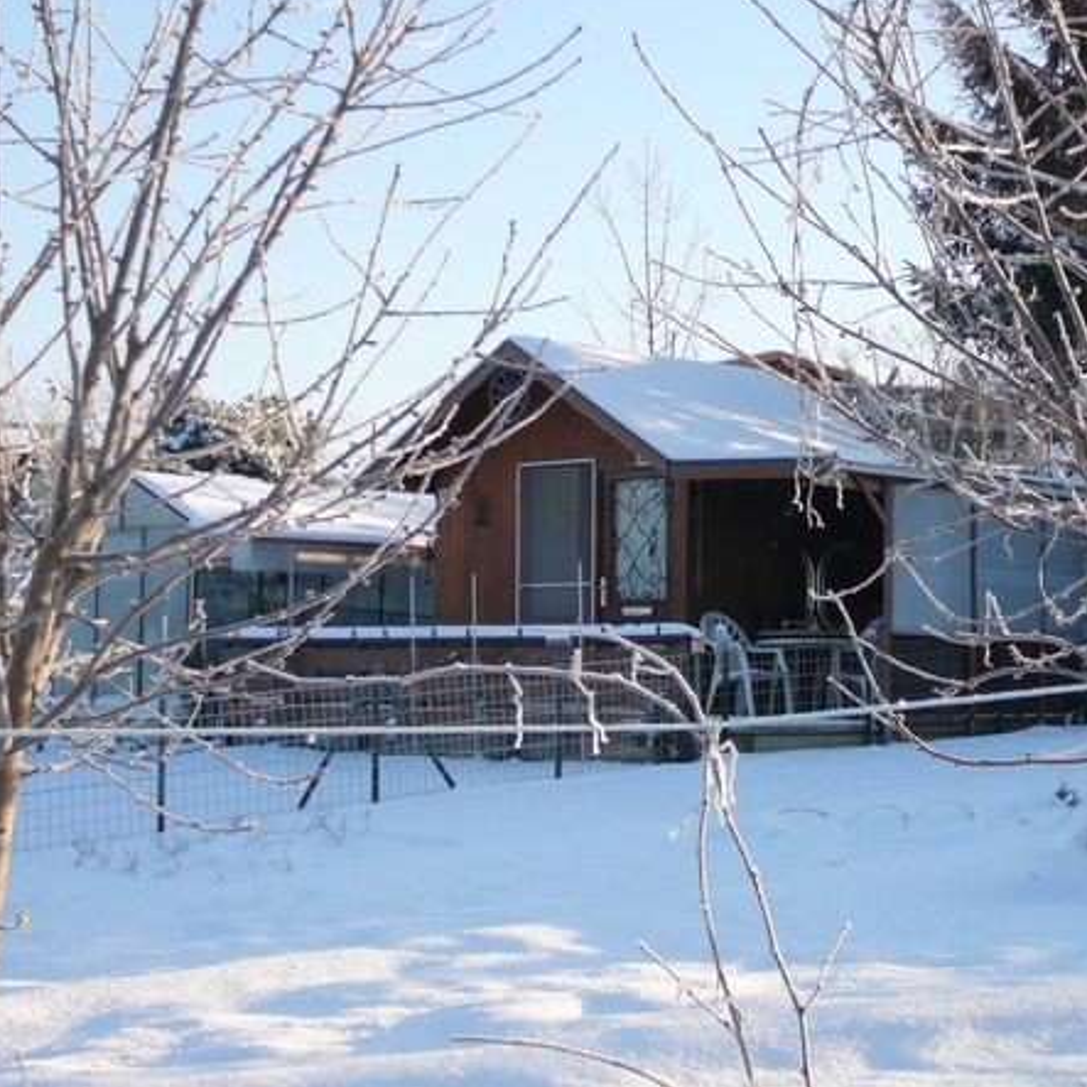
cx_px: 650
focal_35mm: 73
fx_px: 2593
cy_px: 540
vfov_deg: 23.7
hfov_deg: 23.6
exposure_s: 1/400
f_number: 3.6
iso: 80
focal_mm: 9.1
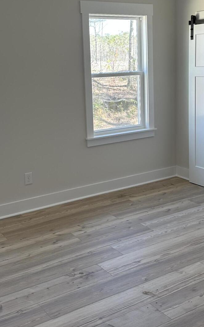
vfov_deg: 41.4
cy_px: 117
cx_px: 123
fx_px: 427
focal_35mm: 48
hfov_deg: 26.8
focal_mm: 6.86
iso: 100
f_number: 1.78
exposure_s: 1/161
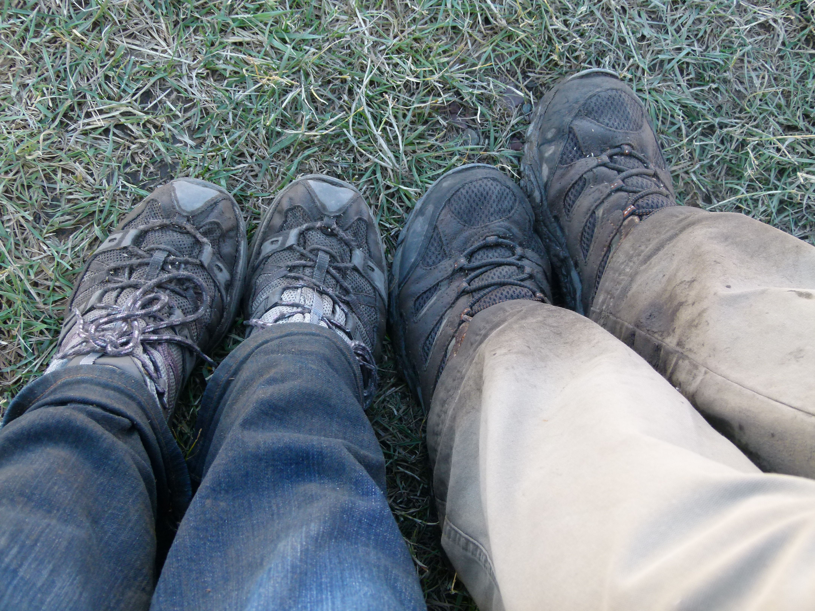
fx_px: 1271
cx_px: 408
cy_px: 306
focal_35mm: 54
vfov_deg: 27.0
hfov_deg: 35.5
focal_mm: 9.7
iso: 125
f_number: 3.2
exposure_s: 1/60
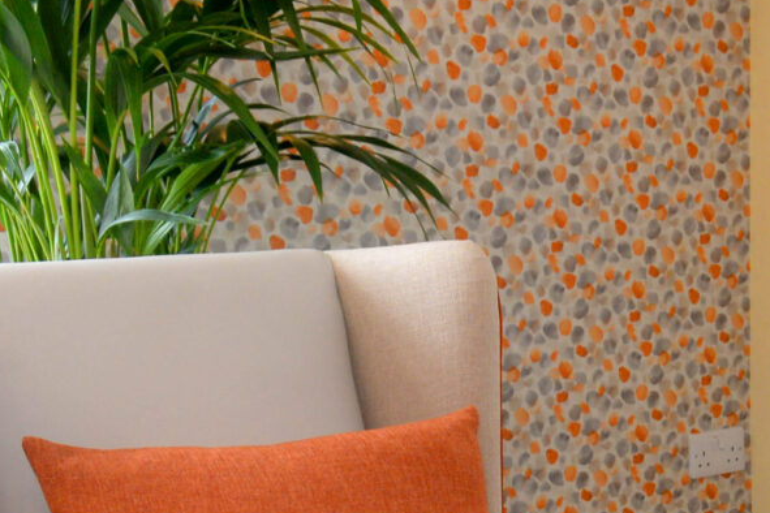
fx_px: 2224
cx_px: 1219
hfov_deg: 17.3
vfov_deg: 11.7
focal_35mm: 104
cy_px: 1062
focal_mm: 24
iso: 800
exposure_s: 1/60
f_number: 9
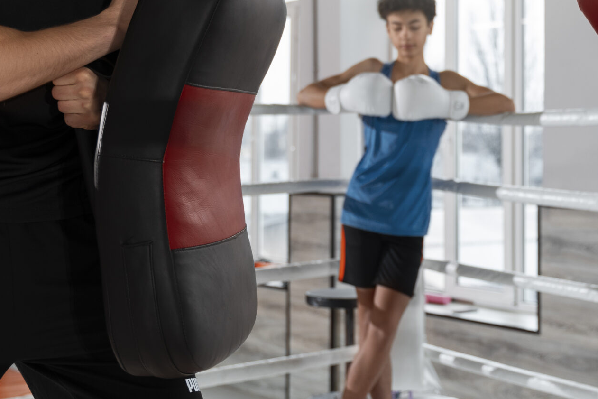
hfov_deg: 29.2
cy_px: 54
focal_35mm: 69
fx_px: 1146
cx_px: 346
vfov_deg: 19.4
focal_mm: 34
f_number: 2.8
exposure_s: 1/160
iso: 500
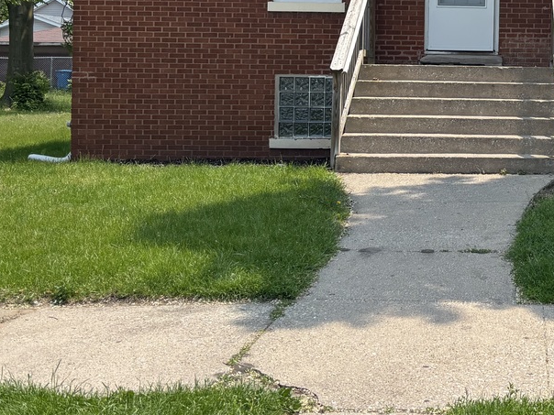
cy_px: 60
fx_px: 992
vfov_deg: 23.2
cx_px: 531
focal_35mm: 62
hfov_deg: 29.5
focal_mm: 5.96
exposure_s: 1/1949
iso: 50
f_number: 1.6
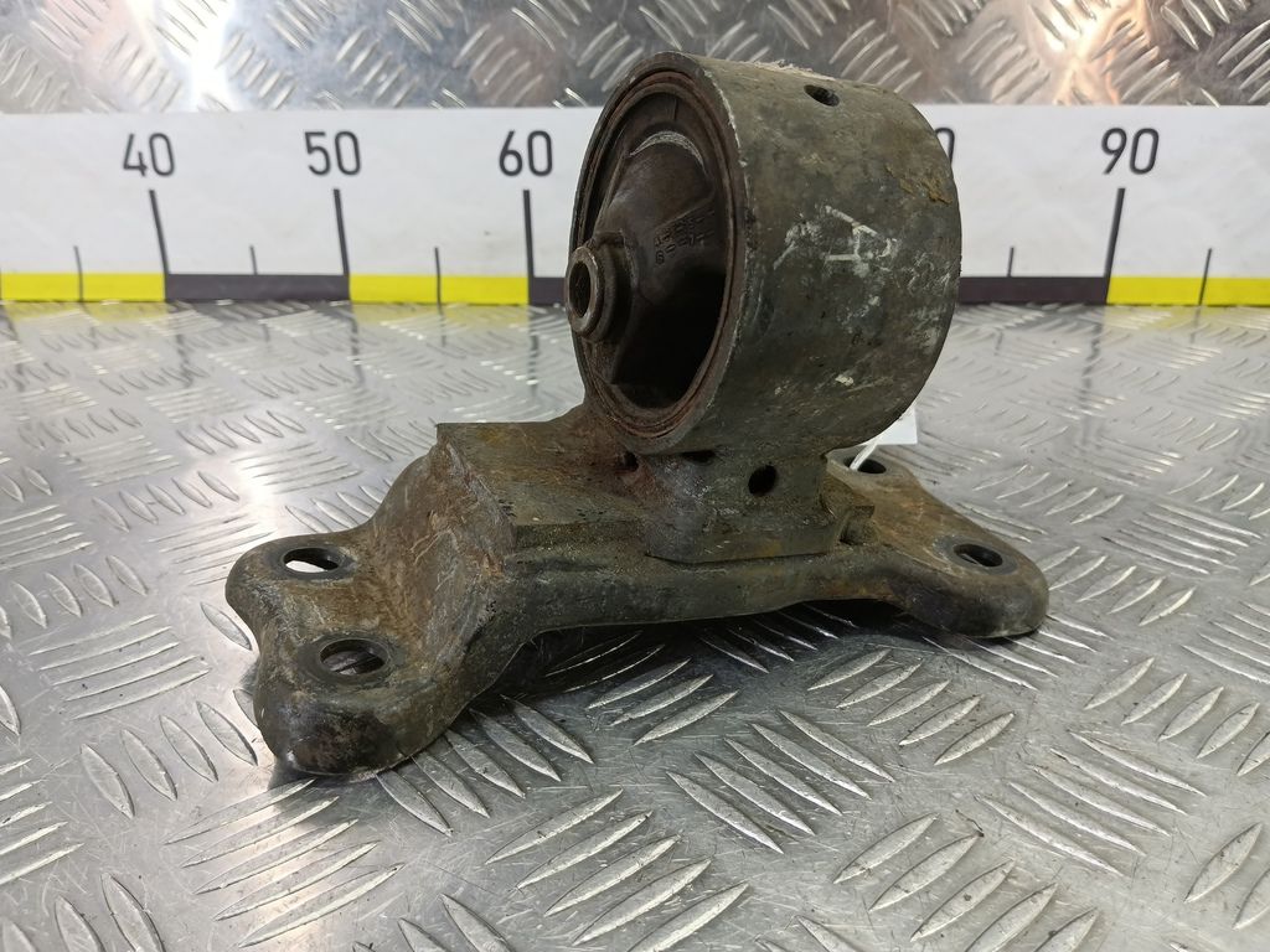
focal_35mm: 23
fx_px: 844
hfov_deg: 73.9
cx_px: 635
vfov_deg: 58.9
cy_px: 476
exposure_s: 1/50
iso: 161
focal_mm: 4.11
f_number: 1.6
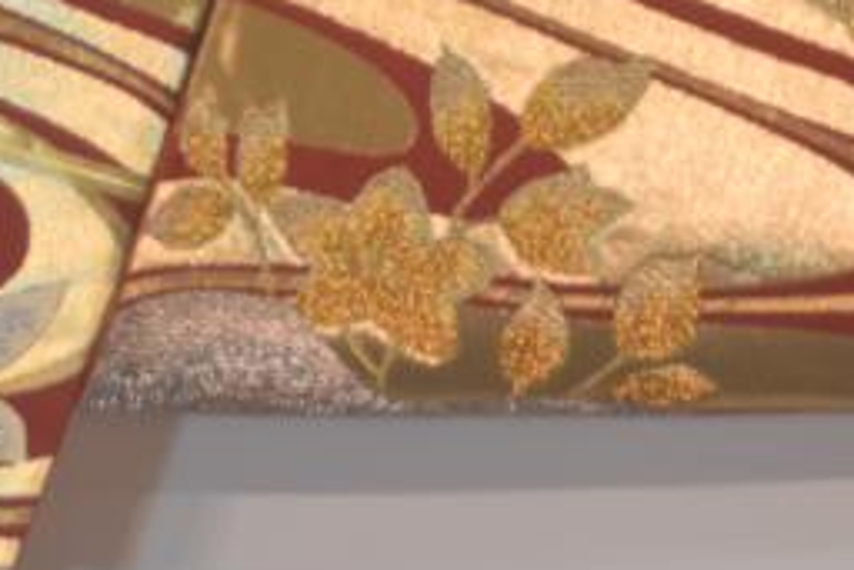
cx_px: 610
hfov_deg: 3.6
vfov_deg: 2.4
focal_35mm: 572
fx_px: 13576
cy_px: -528
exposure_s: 1/60
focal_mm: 90
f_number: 5.6
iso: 500
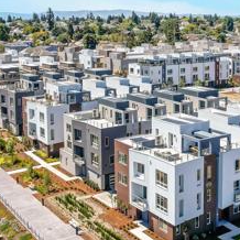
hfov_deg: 30.8
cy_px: 90
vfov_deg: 31.0
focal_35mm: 55
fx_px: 431
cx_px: 163
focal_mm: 8.38
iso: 120
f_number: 2.8
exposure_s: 1/2000
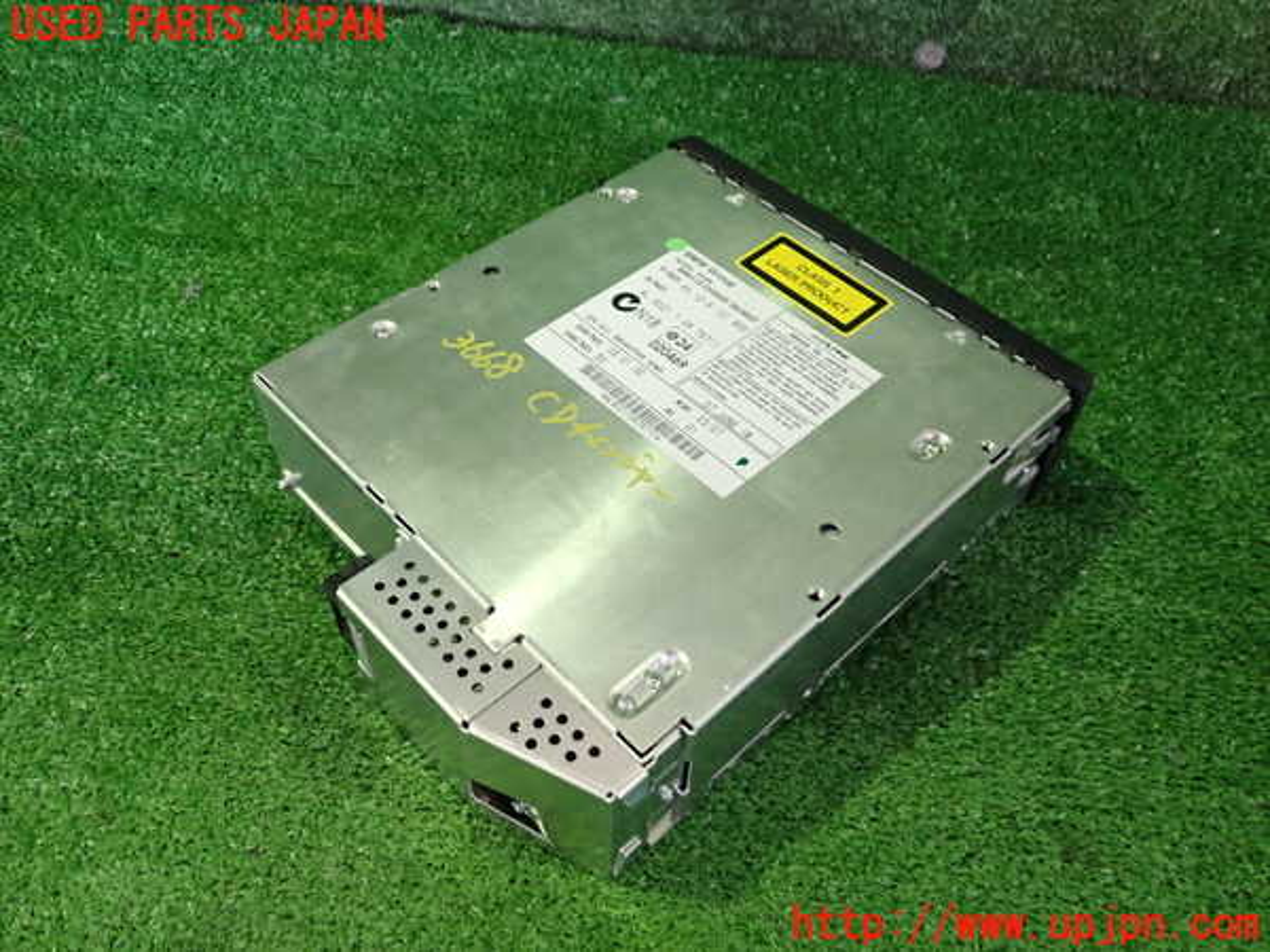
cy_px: 476
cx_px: 635
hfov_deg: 60.0
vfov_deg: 46.8
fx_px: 1101
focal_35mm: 30
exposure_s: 1/30
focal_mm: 5.4
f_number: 2.3
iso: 500
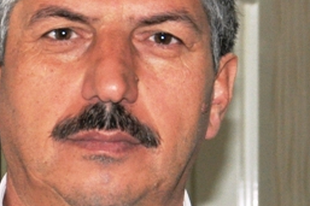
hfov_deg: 7.7
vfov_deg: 5.1
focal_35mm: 269
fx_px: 2315
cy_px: 239
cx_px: 113
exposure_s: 1/60
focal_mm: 45
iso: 800
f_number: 4.8
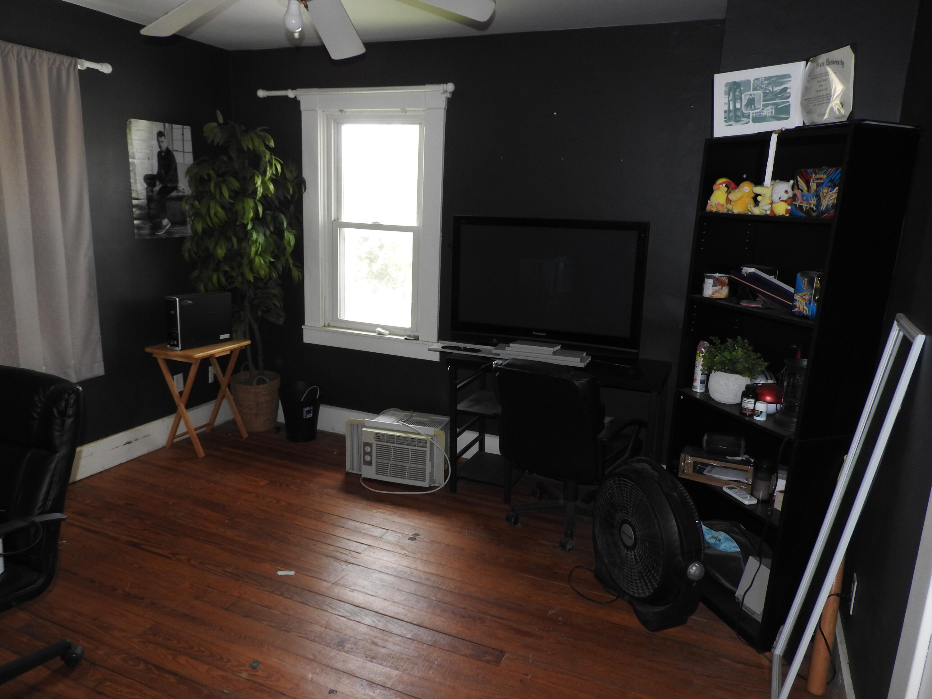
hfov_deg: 71.6
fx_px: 646
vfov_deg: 56.8
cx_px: 466
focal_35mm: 24
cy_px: 350
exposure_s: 1/30
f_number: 3.3
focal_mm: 4.3
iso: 200
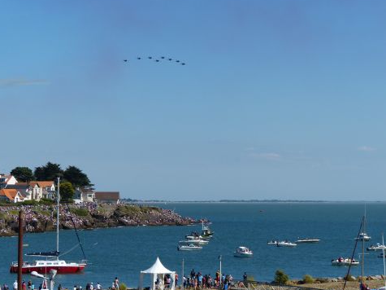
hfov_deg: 16.7
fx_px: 1315
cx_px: 184
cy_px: 141
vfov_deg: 12.5
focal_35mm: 118
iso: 100
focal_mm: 20.1
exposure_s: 1/1600
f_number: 4
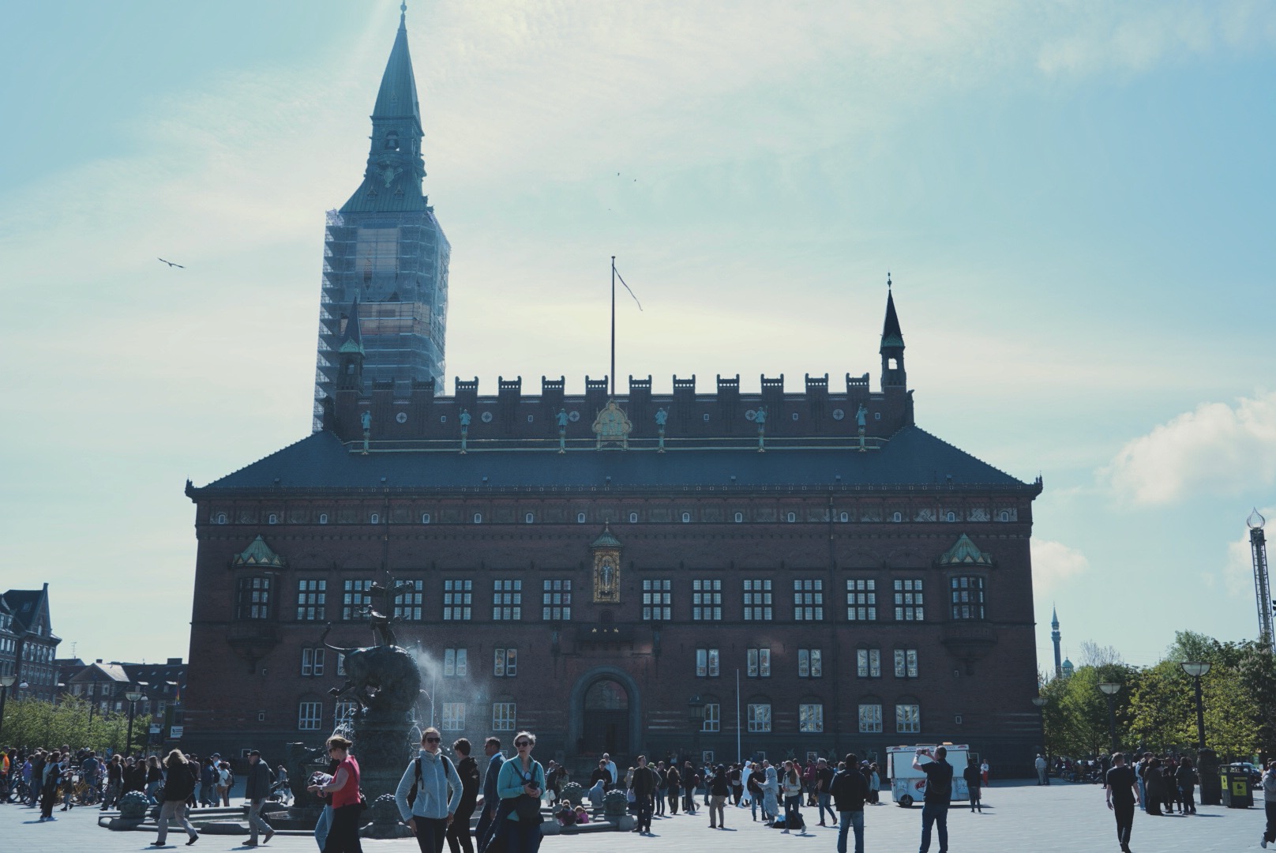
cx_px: 638
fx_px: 1348
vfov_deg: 35.1
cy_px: 426
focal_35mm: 38
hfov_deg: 50.7
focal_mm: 38
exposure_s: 1/320
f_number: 9
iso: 100
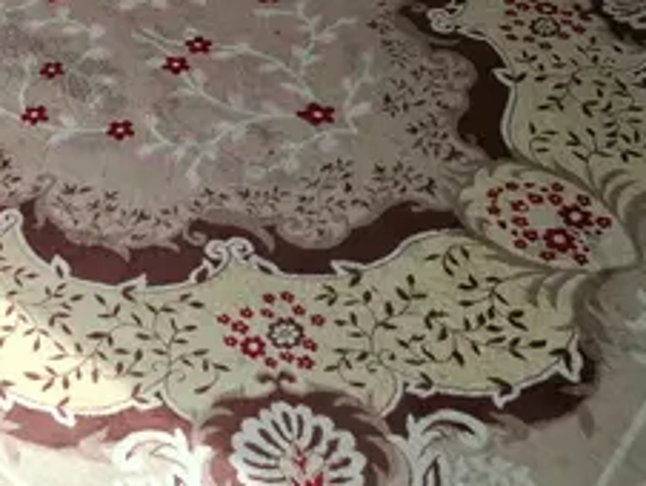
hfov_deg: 26.6
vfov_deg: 21.4
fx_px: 1214
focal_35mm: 65
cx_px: -120
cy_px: -51
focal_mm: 5.54
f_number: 1.8
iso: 50
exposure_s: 1/109
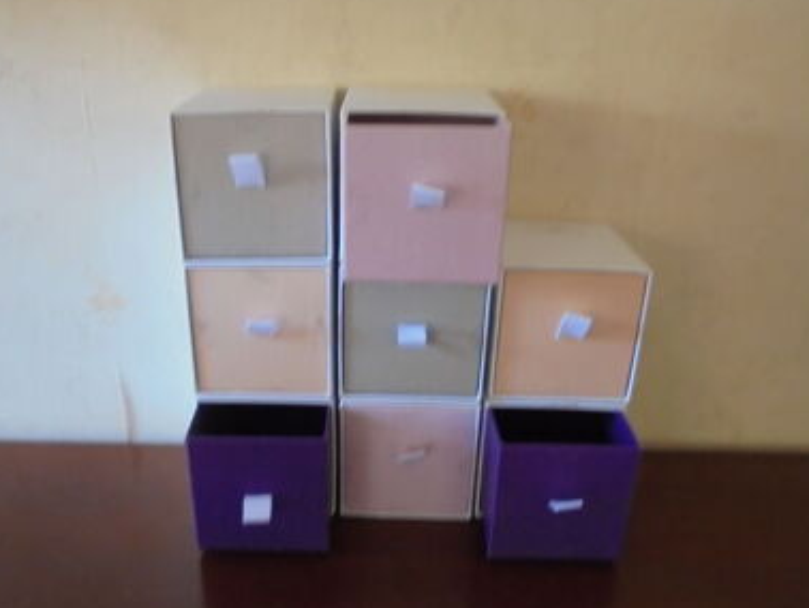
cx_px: 355
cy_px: 319
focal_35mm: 33
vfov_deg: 43.0
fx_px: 772
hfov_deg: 55.2
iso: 400
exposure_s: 1/15
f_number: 3.5
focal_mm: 4.6
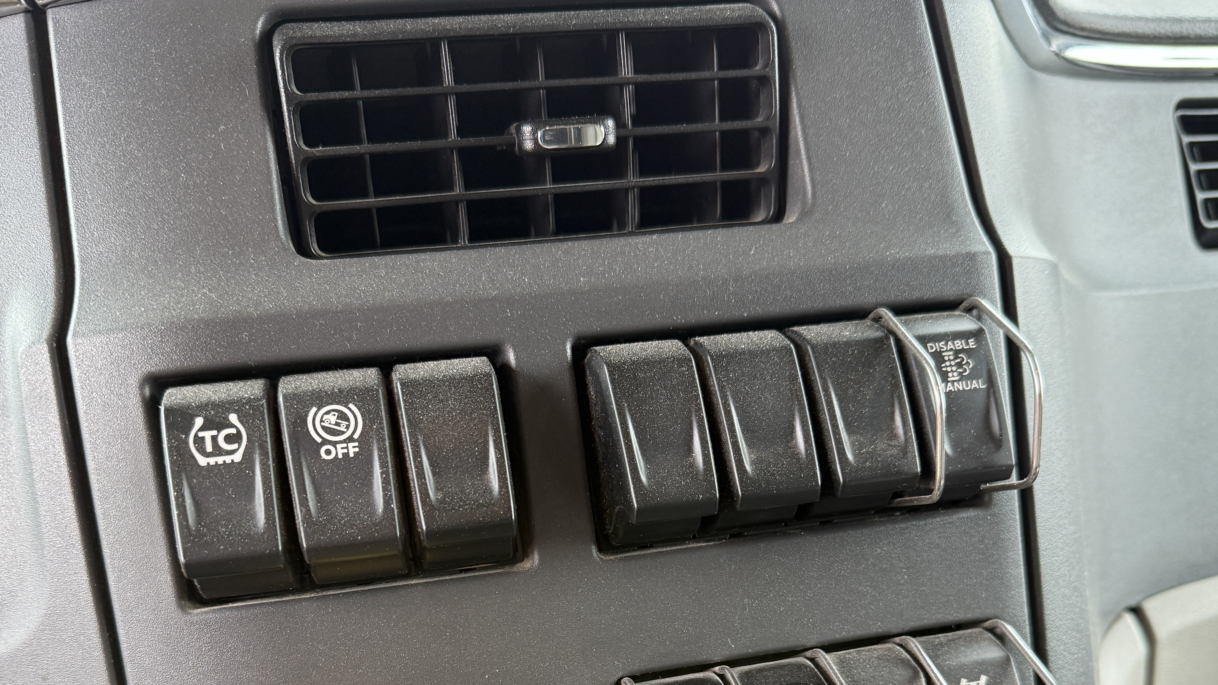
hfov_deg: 56.6
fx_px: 1130
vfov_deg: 31.8
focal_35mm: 35
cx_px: 609
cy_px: 640
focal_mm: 6.76
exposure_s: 1/105
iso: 200
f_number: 1.78
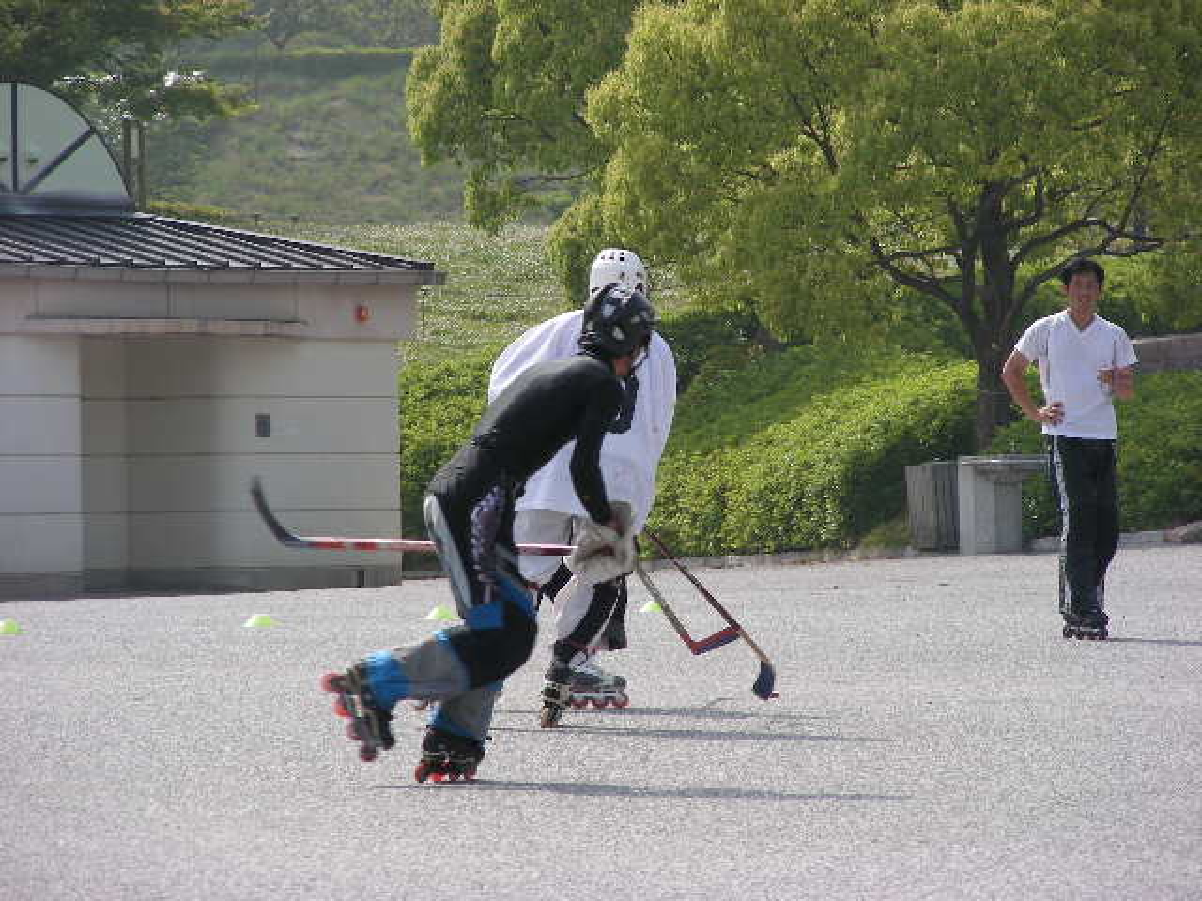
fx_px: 9341
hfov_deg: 7.4
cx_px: 601
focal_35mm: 269
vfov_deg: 5.5
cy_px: 450
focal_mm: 44.8
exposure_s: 1/357
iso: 50
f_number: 4
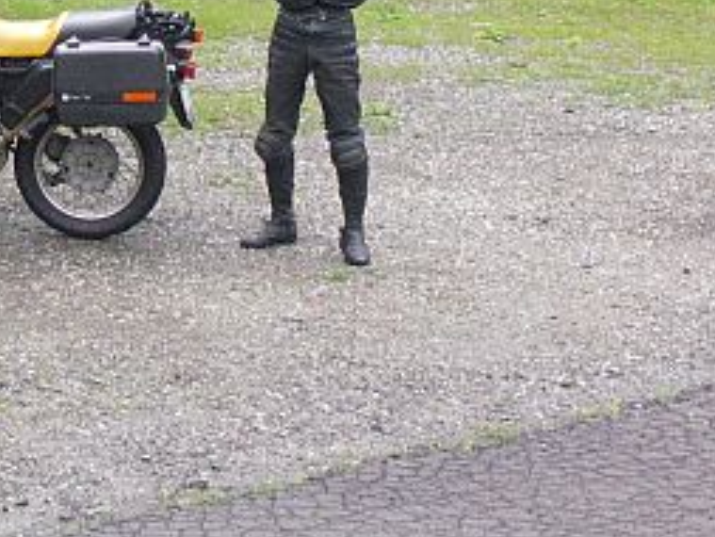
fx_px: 5125
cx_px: -68
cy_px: -23
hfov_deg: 7.9
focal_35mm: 248
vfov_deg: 6.0
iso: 400
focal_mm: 25.4
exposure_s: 1/250
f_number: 5
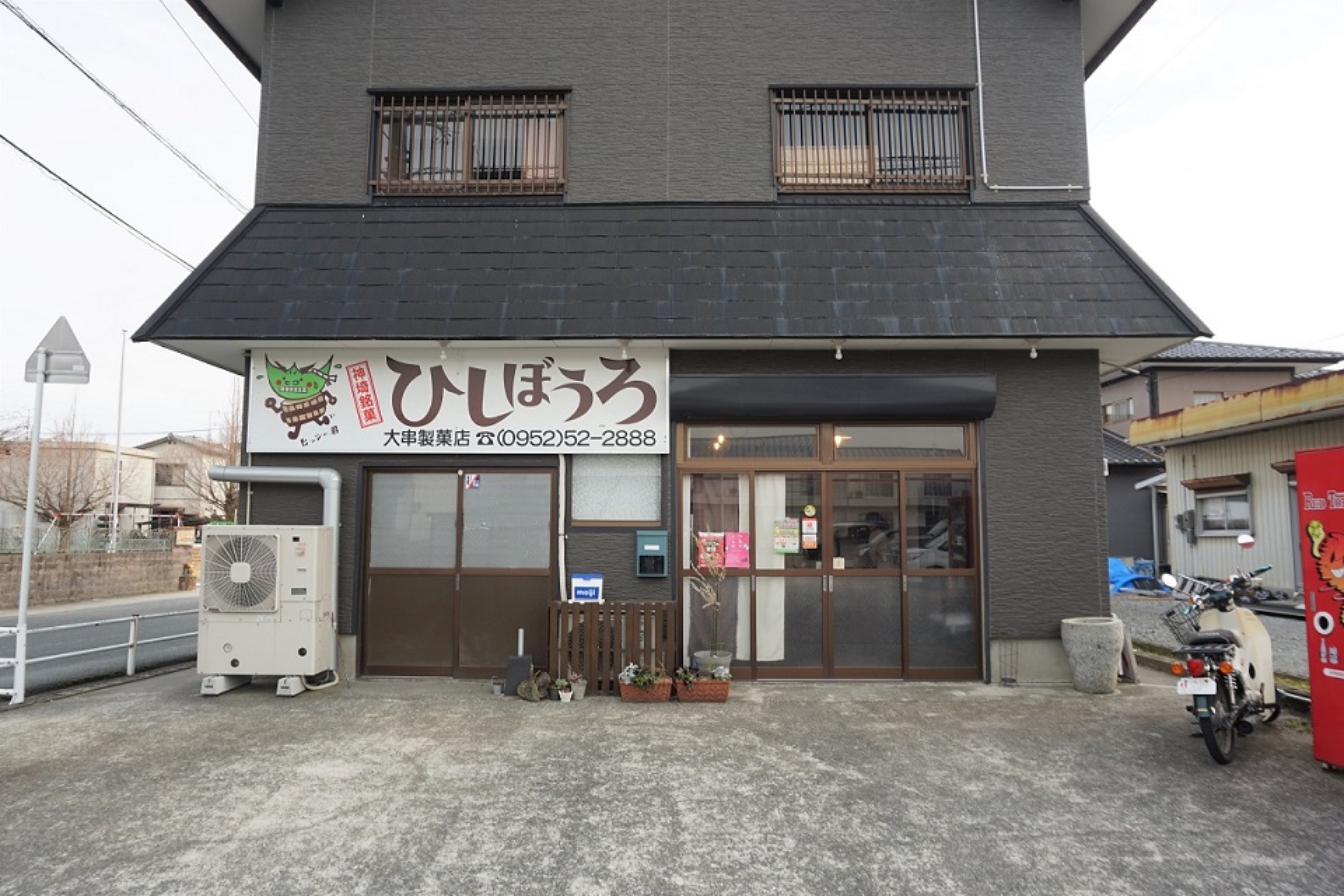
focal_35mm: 24
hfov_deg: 73.7
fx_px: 896
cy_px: 448
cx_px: 672
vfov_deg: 53.1
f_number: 5.6
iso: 100
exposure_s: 1/80
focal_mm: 16
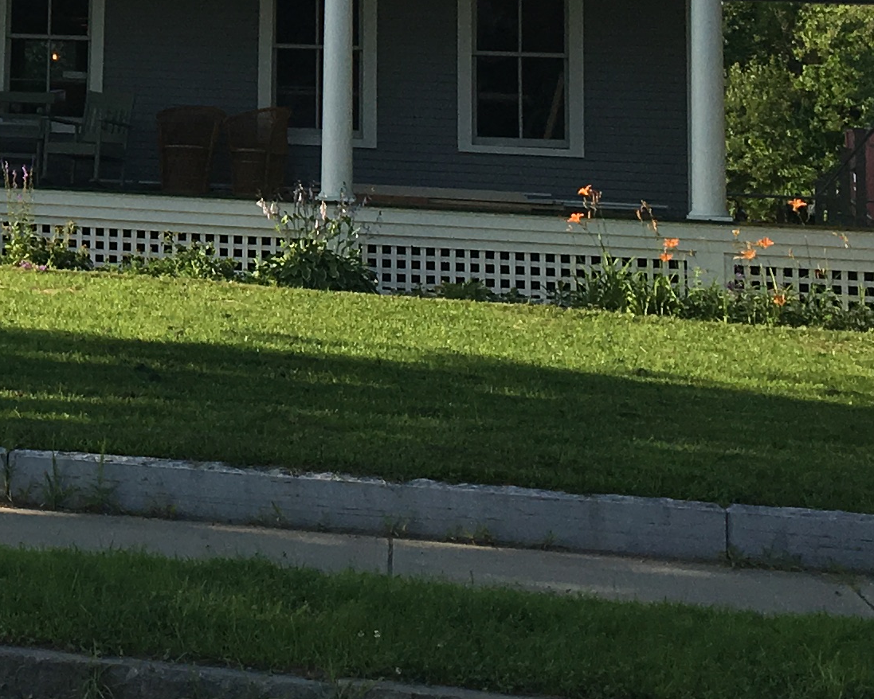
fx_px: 2691
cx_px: -374
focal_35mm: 104
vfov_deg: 14.2
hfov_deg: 17.0
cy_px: -216
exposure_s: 1/962
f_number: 2.2
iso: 25
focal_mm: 4.15
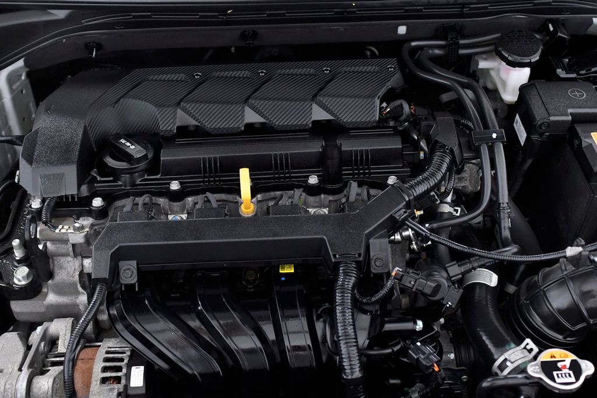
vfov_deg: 29.3
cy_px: 199
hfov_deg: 42.7
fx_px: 763
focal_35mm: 46
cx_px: 298
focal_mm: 31
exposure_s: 1/200
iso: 1250
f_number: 3.5
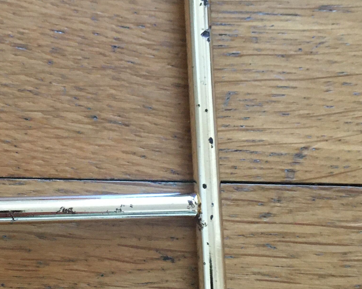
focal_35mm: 75
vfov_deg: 20.4
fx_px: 803
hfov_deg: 25.2
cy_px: 126
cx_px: 111
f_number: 2.2
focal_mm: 4.15
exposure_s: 1/33
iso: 250
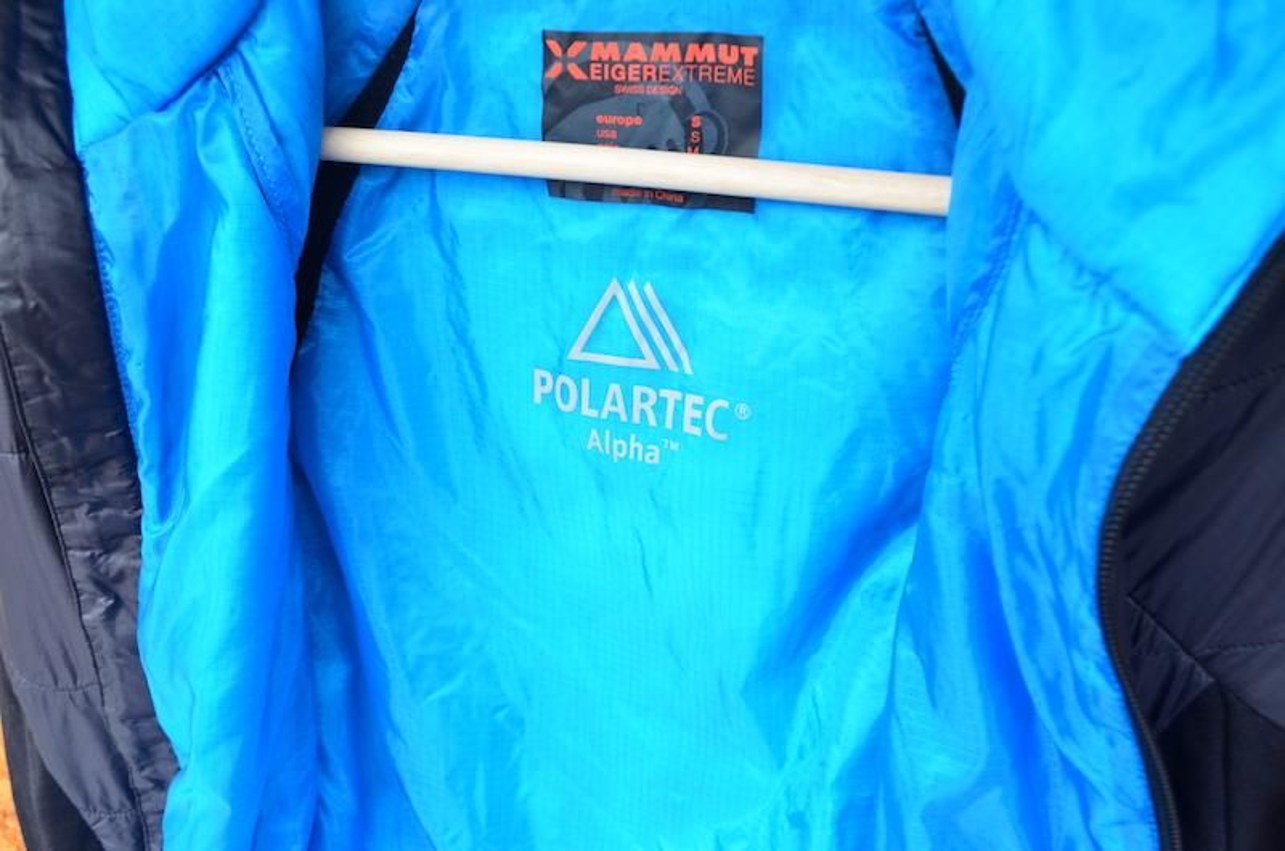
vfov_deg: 43.4
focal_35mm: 30
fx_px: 1069
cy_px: 426
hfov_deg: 62.0
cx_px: 642
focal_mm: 20
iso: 500
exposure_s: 1/160
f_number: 6.3
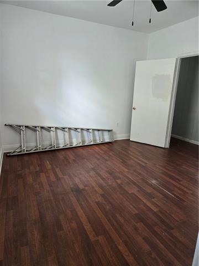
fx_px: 176
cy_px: 133
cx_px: 100
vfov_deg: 73.9
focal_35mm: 23
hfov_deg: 58.9
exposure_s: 1/120
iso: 500
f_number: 1.8
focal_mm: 5.4
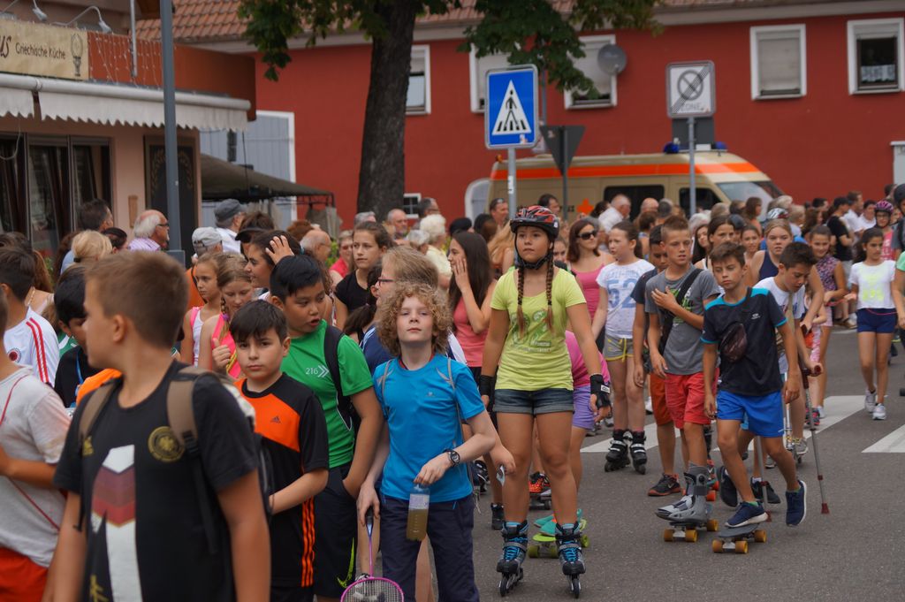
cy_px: 301
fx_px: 2072
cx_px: 452
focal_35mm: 82
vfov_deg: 16.5
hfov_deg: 24.6
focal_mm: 55
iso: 100
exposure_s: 1/320
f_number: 4.5
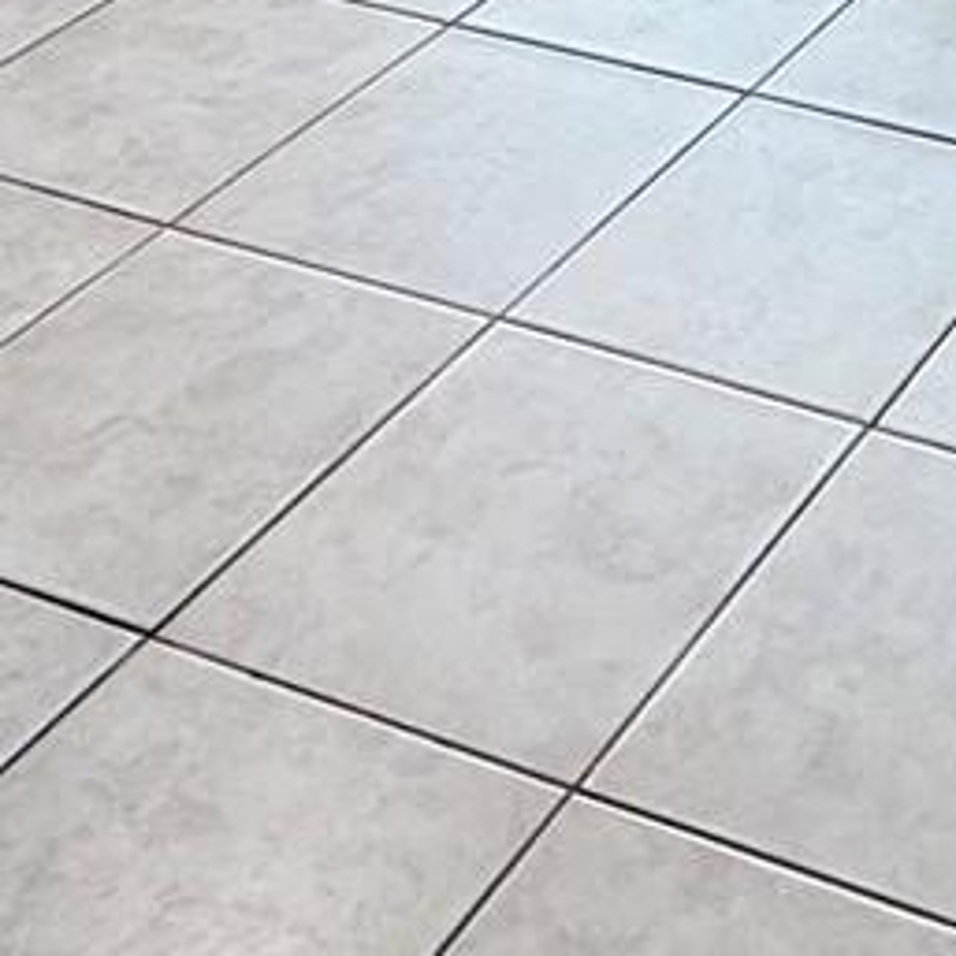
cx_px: 1399
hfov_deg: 19.7
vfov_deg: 18.8
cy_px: -621
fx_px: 2406
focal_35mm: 77
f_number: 2.2
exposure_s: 1/60
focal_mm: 2.22
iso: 200
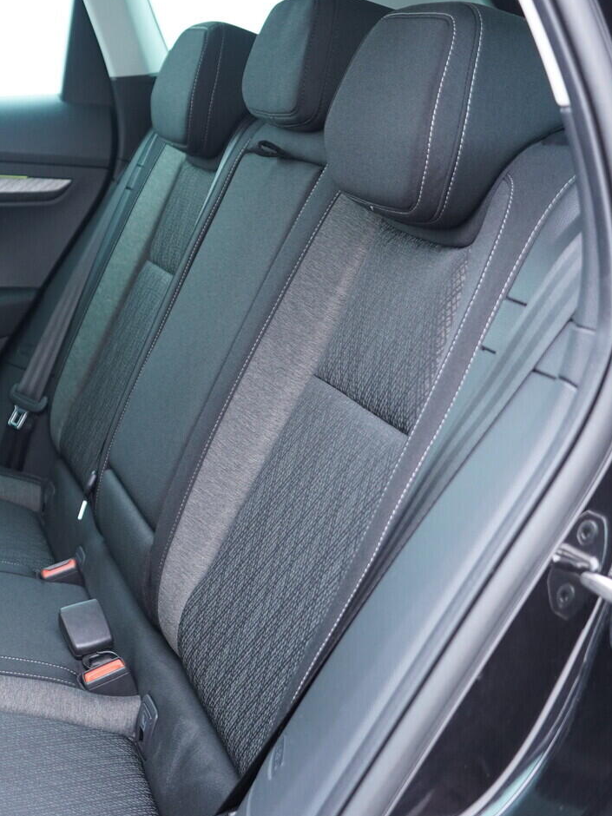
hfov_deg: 26.8
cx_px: 96
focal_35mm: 53
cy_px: 412
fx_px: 1249
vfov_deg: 36.2
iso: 800
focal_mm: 24
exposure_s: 1/40
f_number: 2.8
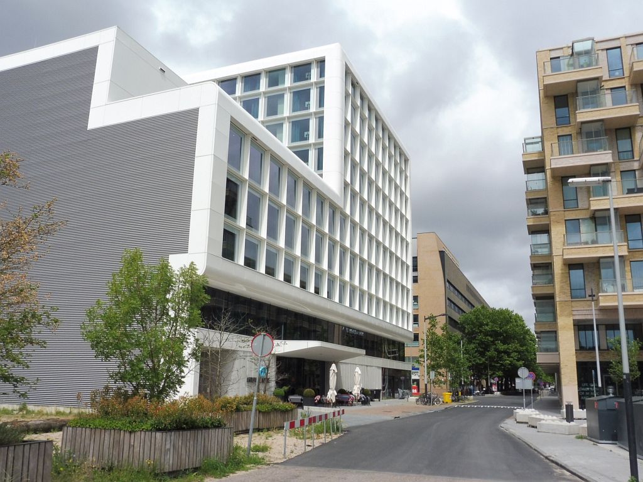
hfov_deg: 60.0
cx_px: 322
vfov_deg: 46.8
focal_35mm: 30
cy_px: 241
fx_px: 557
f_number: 4.5
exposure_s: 1/1000
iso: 100
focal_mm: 5.4
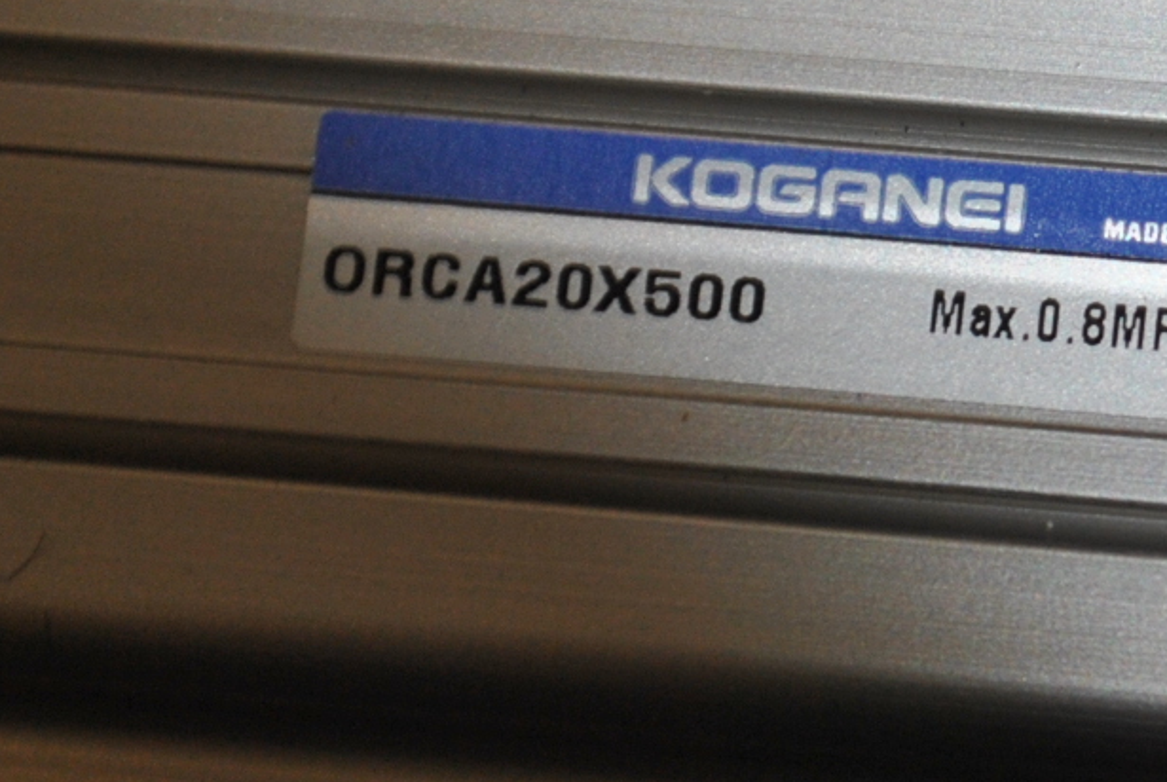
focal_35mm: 260
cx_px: 1006
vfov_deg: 5.3
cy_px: 266
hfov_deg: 7.9
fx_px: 8426
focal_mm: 55
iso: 200
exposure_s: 1/60
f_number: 5.6
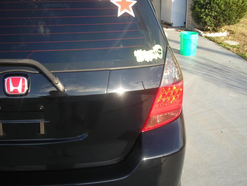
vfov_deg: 32.9
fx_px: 314
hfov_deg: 42.9
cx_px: 117
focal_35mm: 44
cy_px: 89
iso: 50
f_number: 3.2
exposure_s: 1/152
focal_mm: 6.3
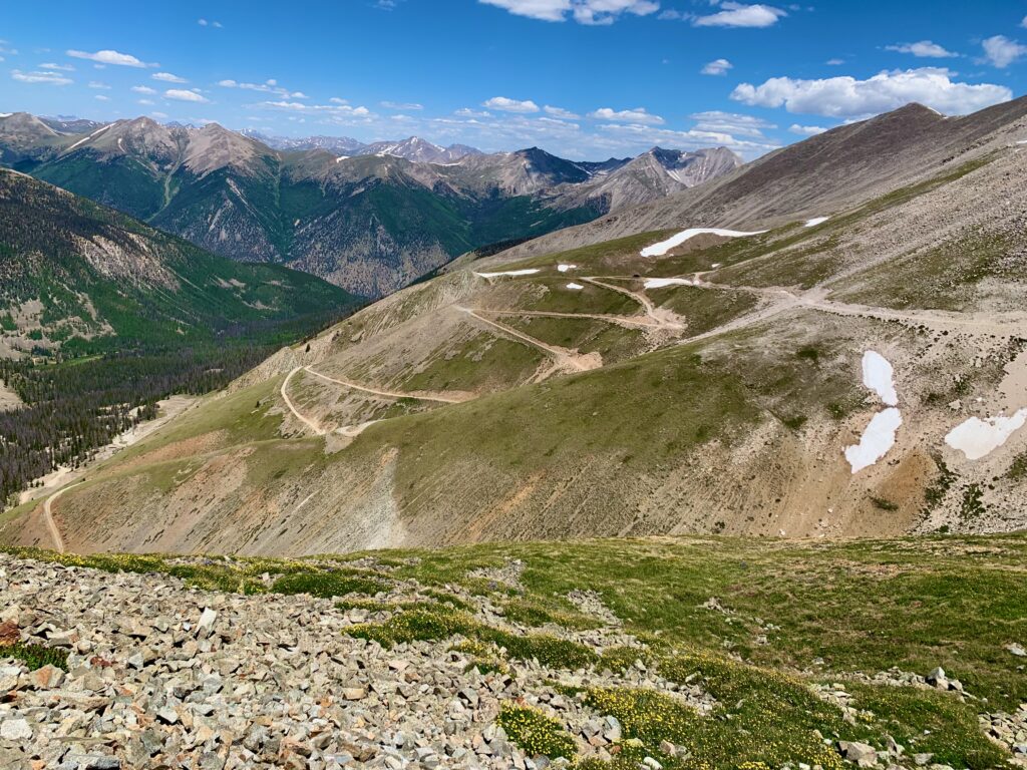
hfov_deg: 67.3
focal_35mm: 26
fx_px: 771
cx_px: 514
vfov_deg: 53.1
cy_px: 385
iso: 25
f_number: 1.8
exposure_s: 1/2994
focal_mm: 4.25
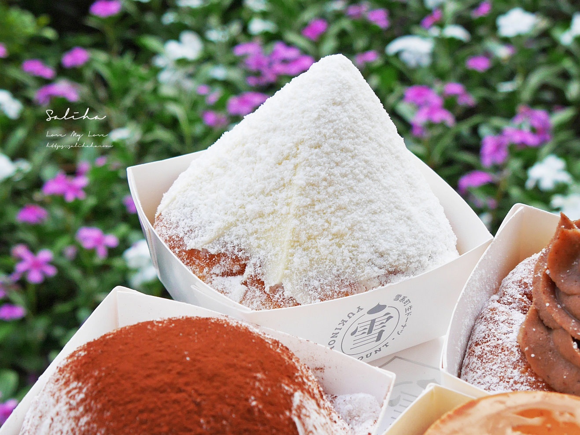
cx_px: 290
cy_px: 218
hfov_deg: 25.7
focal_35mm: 76
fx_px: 1274
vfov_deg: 19.4
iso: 200
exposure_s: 1/160
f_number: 5
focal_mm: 19
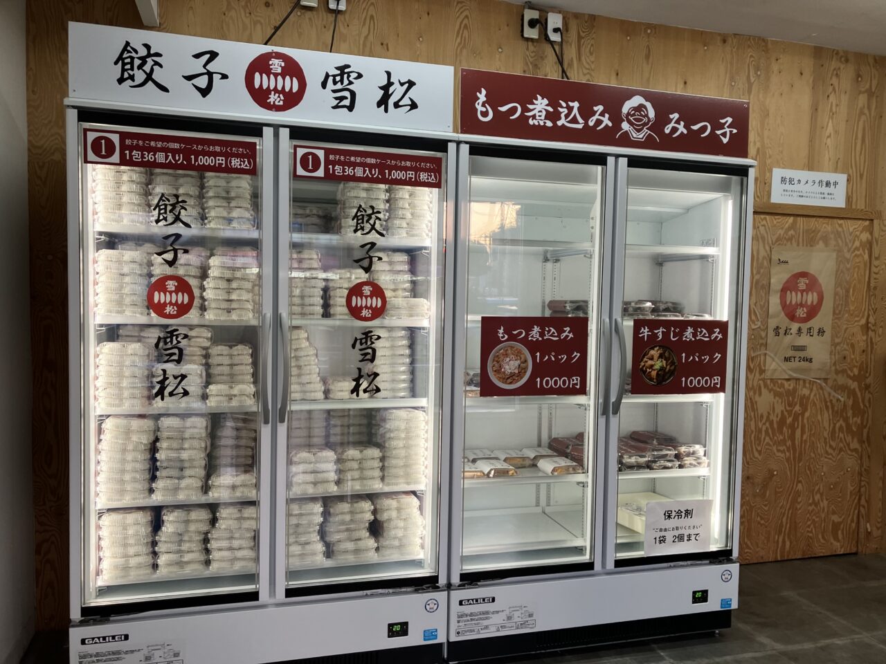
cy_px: 332
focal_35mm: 28
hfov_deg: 63.4
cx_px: 443
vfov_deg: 49.7
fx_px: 717
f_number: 1.8
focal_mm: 3.99
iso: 32
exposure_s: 1/100
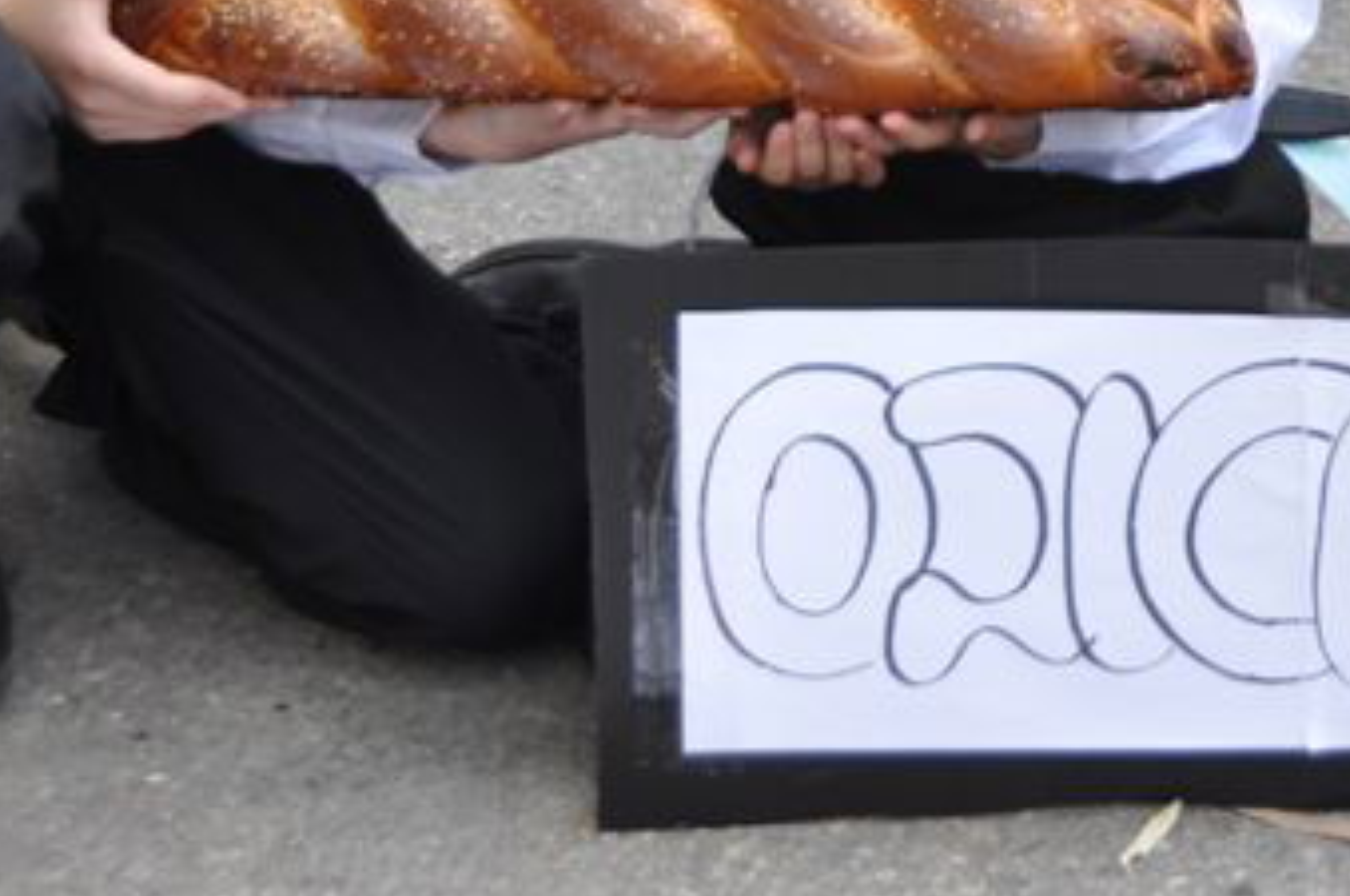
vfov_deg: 9.2
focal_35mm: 145
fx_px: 5430
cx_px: 1318
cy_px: -323
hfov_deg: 14.0
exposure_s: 1/125
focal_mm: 32
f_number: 5.6
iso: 200
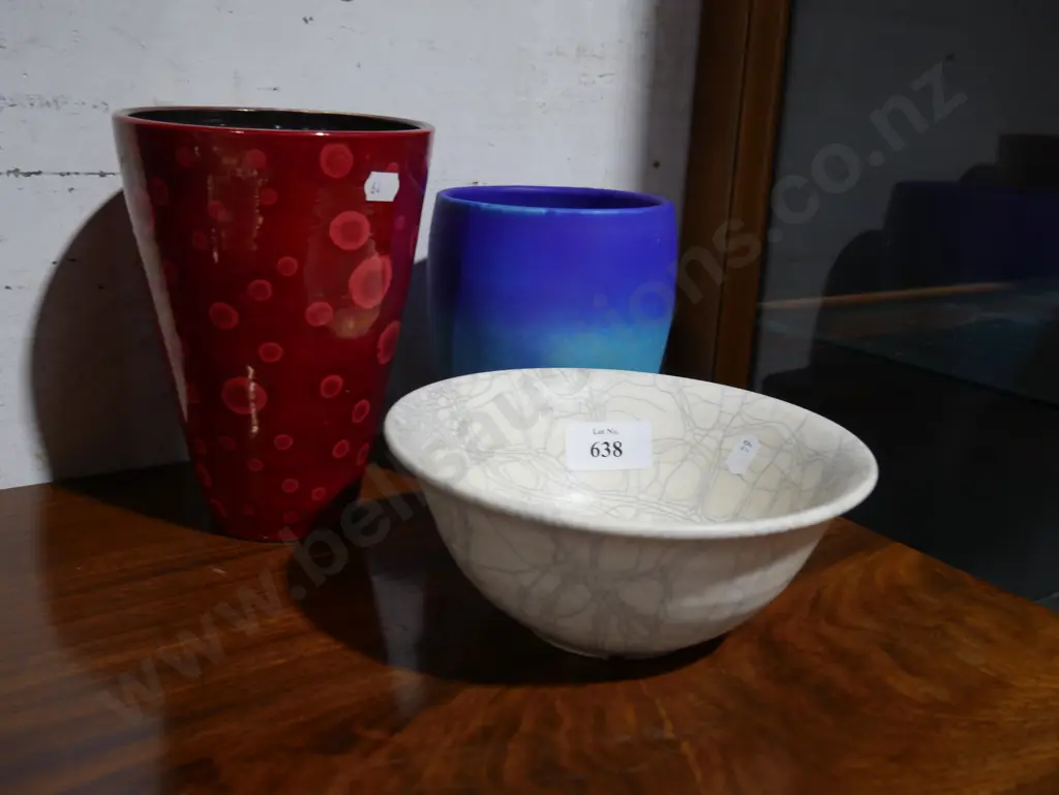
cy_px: 398
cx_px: 530
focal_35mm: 36
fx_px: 1102
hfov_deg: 51.3
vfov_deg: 39.7
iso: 320
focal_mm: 18
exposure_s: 1/60
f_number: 4
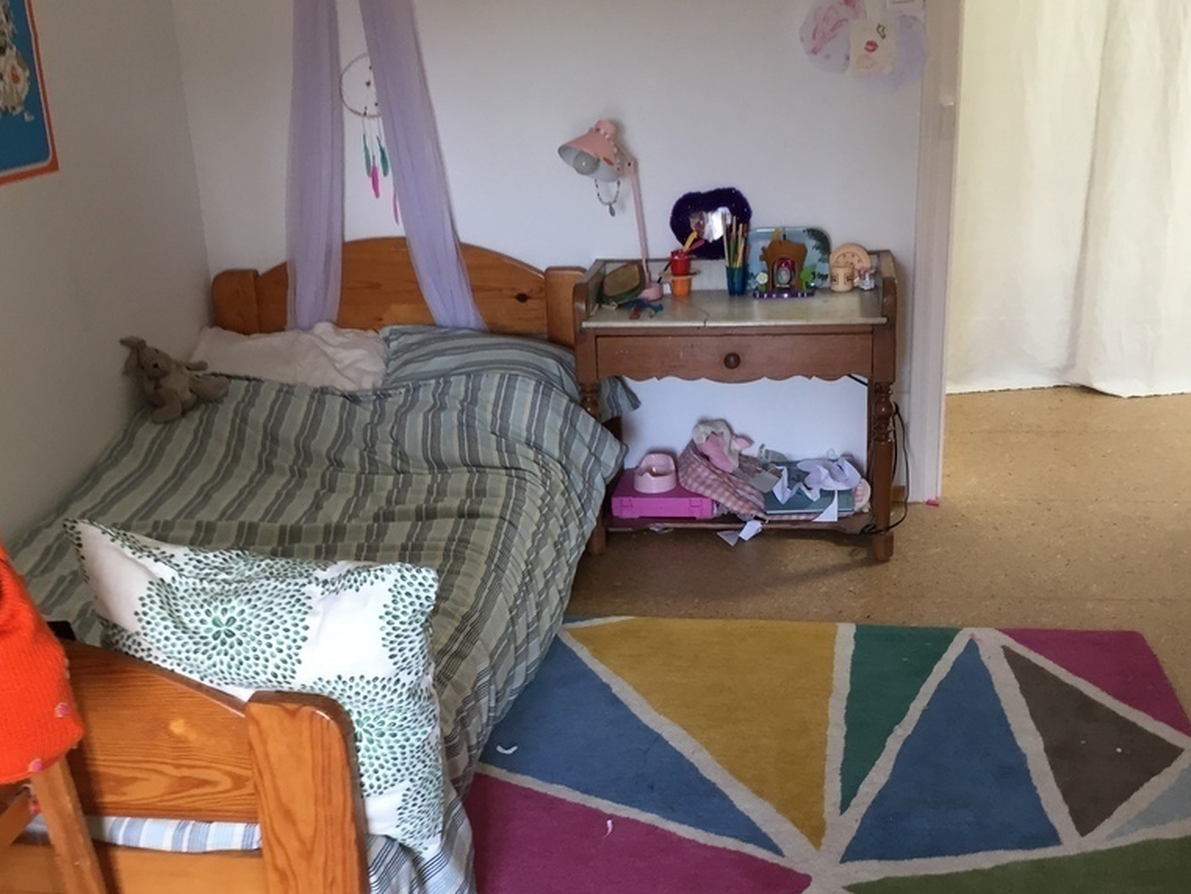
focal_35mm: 39
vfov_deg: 36.8
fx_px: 1342
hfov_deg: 47.8
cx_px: 563
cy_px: 484
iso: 80
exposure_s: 1/33
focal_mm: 4.15
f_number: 2.2
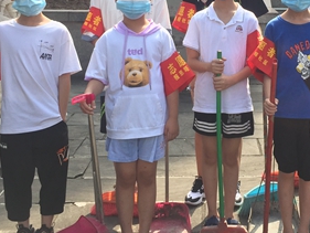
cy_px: 47
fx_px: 591
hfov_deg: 28.9
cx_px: 233
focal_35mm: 66
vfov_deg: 22.0
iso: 32
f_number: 2.2
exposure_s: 1/618
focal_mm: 4.15
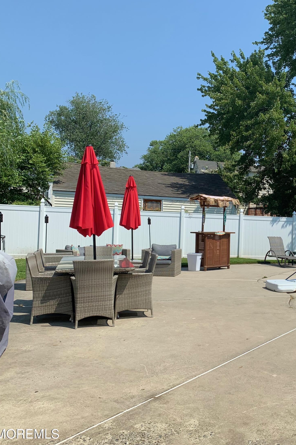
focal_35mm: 37
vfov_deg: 51.9
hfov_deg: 34.3
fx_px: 456
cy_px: 227
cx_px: 257
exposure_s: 1/1916
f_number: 1.8
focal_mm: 4.25
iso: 25
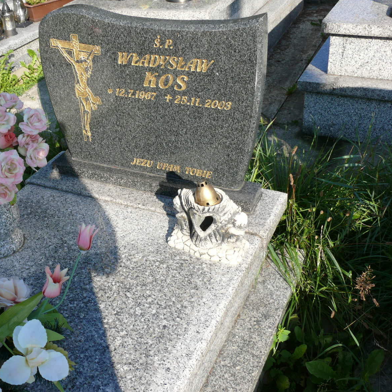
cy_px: 195
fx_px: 538
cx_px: 131
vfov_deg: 40.0
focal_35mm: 42
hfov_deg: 39.6
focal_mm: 7.4
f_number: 5.6
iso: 100
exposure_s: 1/250
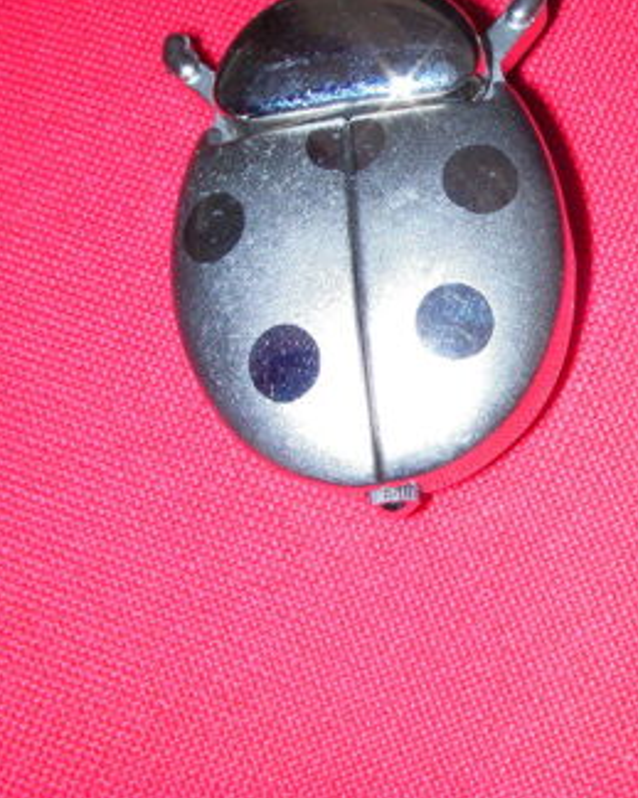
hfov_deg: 27.1
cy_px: 357
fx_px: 1299
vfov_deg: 34.1
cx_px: 495
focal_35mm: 55
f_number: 5.6
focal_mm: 6.3
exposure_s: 1/30
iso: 200
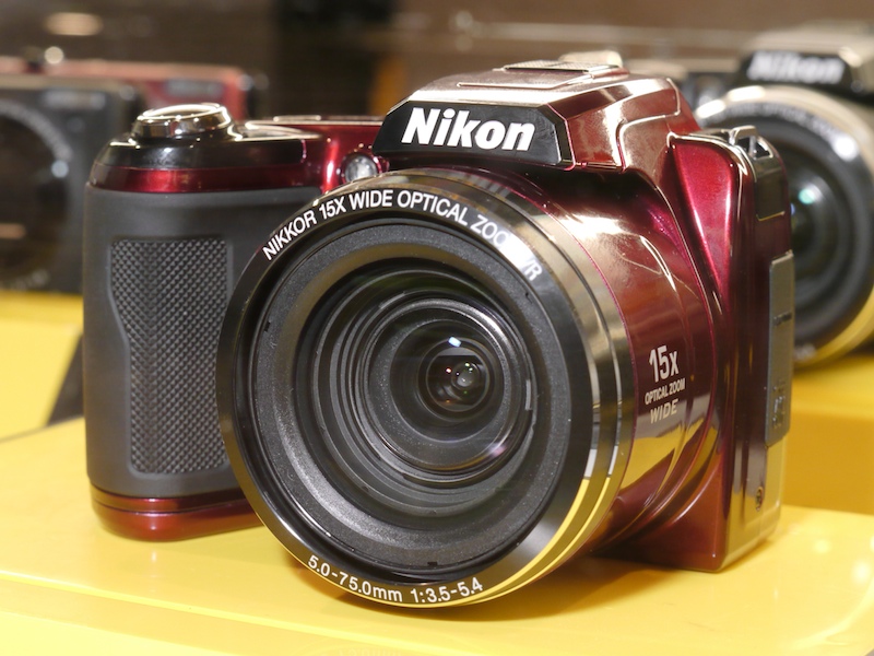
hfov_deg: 21.8
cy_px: 328
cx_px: 437
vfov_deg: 16.4
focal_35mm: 90
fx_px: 2272
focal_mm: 45
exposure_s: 1/60
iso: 800
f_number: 9
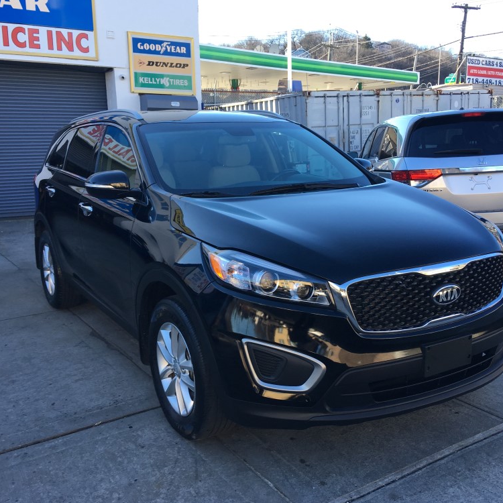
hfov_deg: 47.2
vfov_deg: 47.2
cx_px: 256
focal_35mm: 35
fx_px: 575
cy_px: 256
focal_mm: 4.15
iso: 25
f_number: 2.2
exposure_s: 1/204
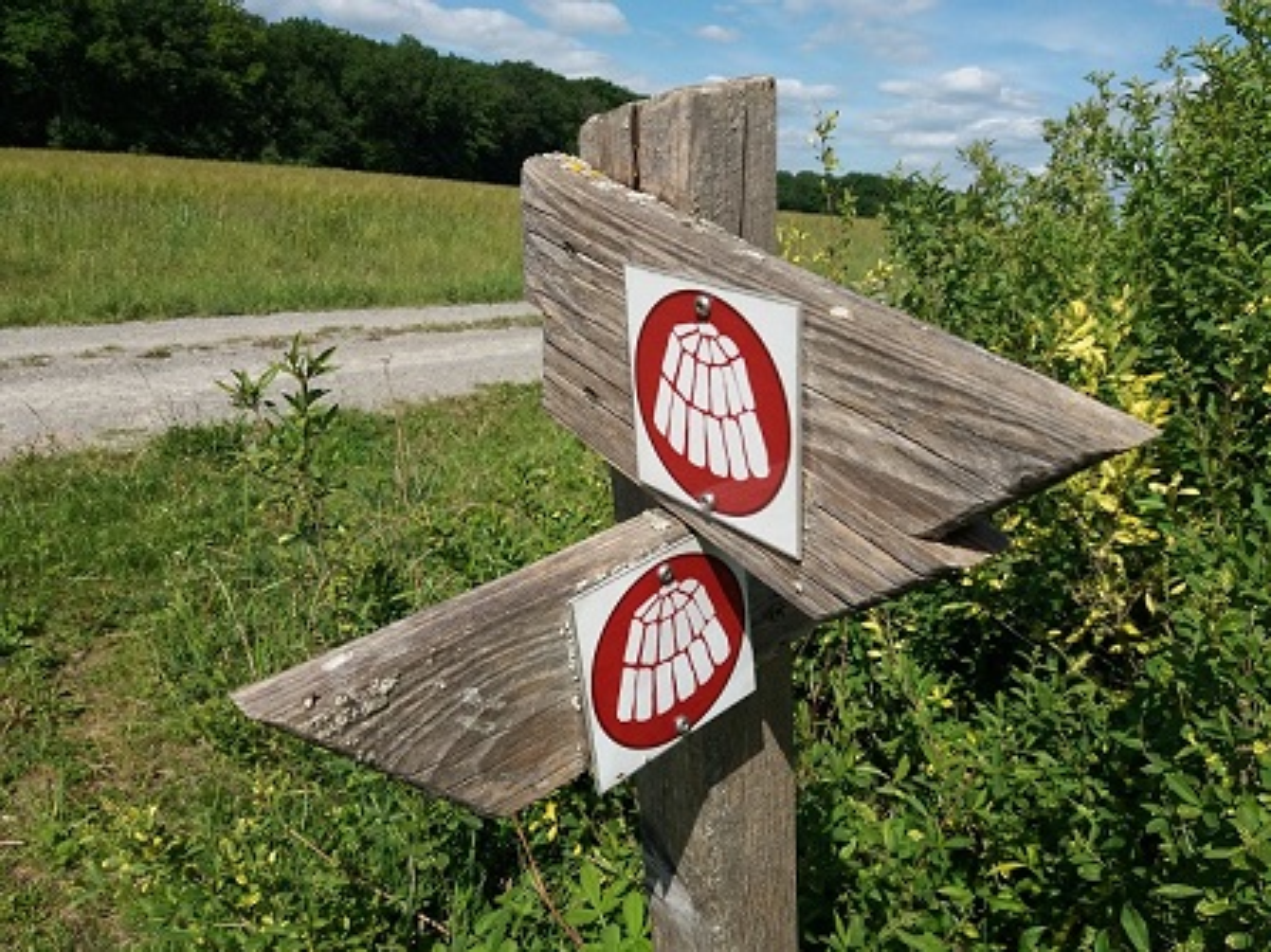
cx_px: 636
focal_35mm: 28
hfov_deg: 63.5
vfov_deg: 49.7
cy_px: 476
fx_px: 1028
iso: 64
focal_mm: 3.7
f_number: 1.9
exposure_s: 1/2082
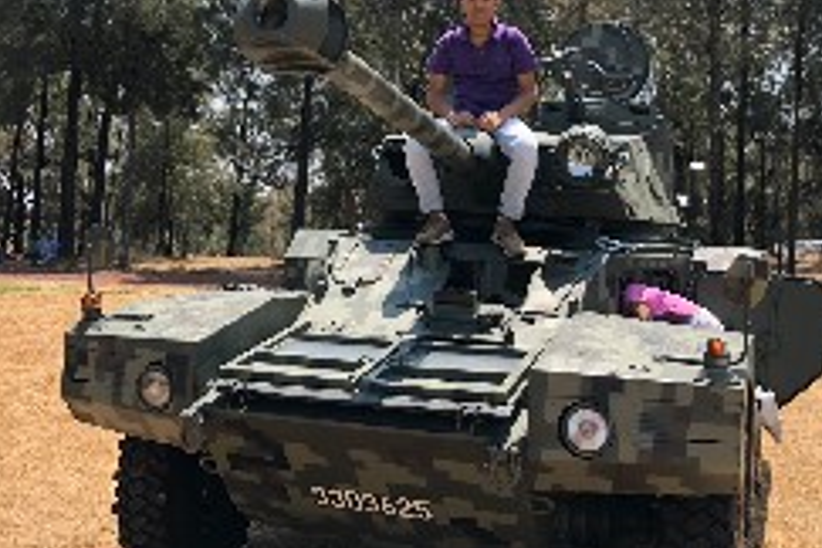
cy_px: 125
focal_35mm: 48
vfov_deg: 27.6
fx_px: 1096
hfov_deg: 41.1
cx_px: 440
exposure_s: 1/774
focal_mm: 3.99
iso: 20
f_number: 1.8
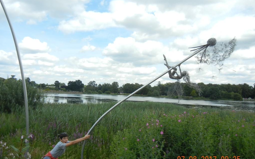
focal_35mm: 32
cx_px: 128
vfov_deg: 39.4
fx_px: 222
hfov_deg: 59.7
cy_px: 83
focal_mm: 5.4
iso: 160
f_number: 7
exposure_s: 1/265
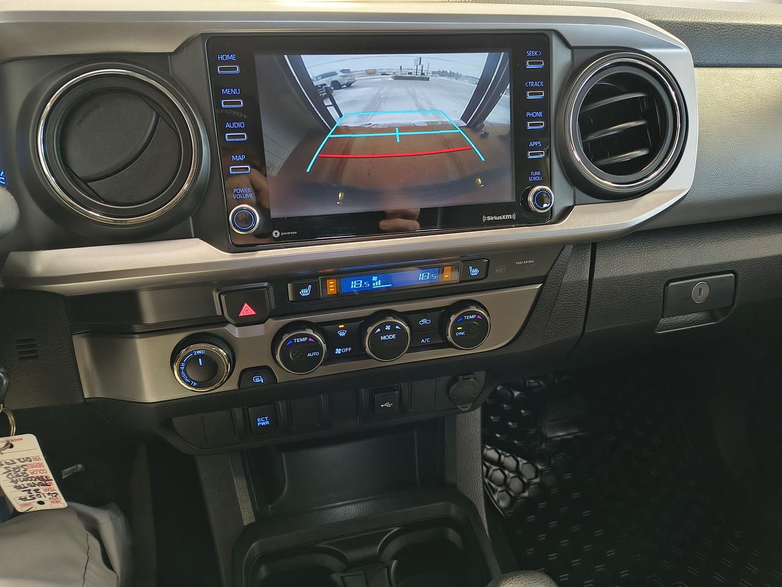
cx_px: 391
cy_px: 294
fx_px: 542
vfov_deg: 56.8
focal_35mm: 24
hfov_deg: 71.6
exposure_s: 1/40
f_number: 1.8
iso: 1241
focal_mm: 5.56
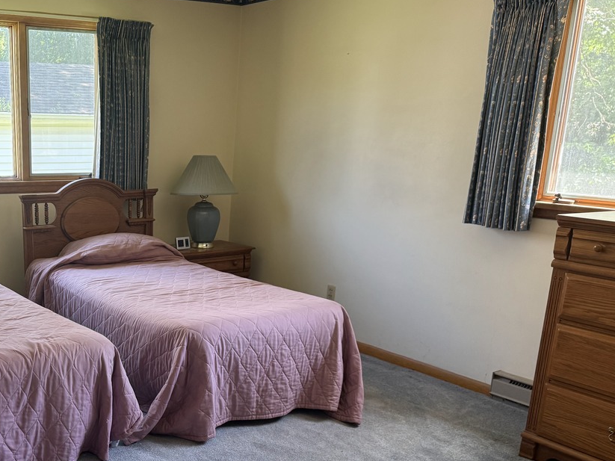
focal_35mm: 42
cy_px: 334
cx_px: 108
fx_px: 746
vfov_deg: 33.8
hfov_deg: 42.4
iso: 200
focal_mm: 6.76
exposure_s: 1/124
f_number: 1.78
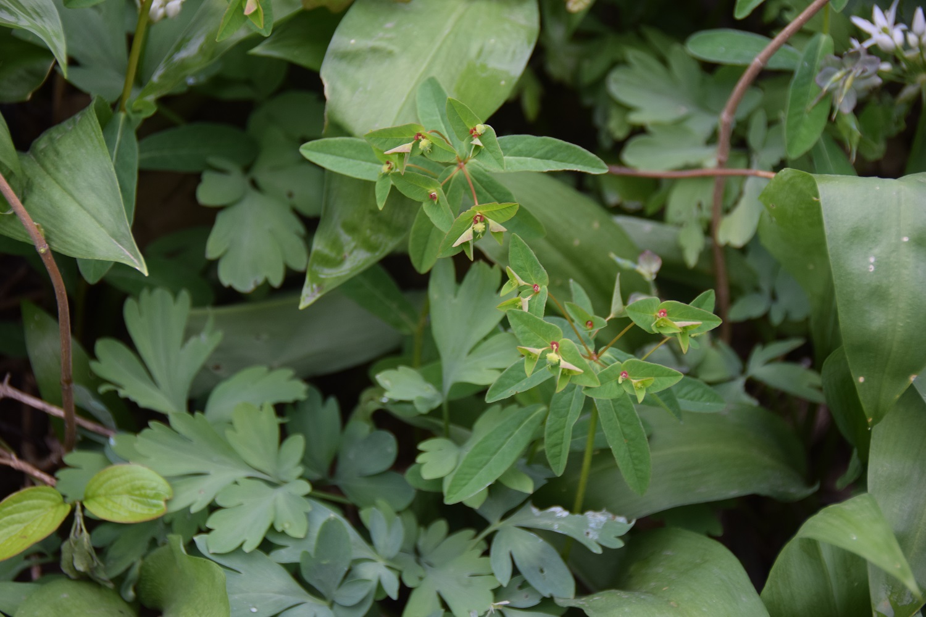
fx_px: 3164
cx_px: 463
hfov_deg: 16.7
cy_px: 308
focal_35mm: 123
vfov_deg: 11.1
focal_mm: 82
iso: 400
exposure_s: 1/250
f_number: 5
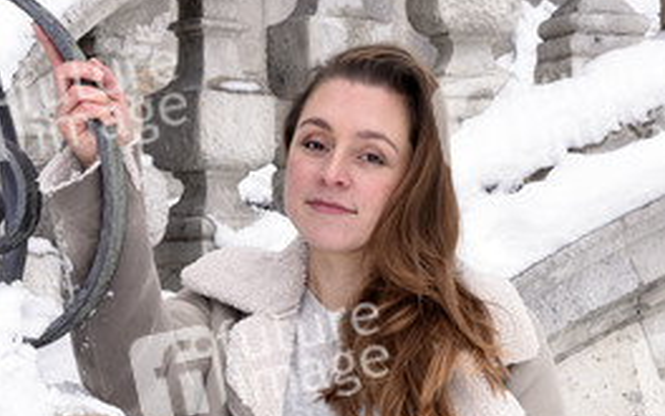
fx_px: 1540
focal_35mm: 85
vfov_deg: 14.9
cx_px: 332
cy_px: 489
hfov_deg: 24.4
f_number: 10
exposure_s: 1/160
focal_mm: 55
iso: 500
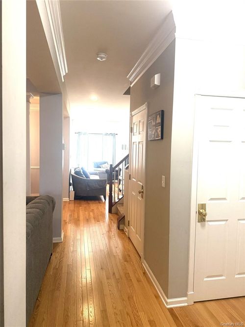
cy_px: 164
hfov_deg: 56.8
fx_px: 227
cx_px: 122
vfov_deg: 71.6
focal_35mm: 24
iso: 320
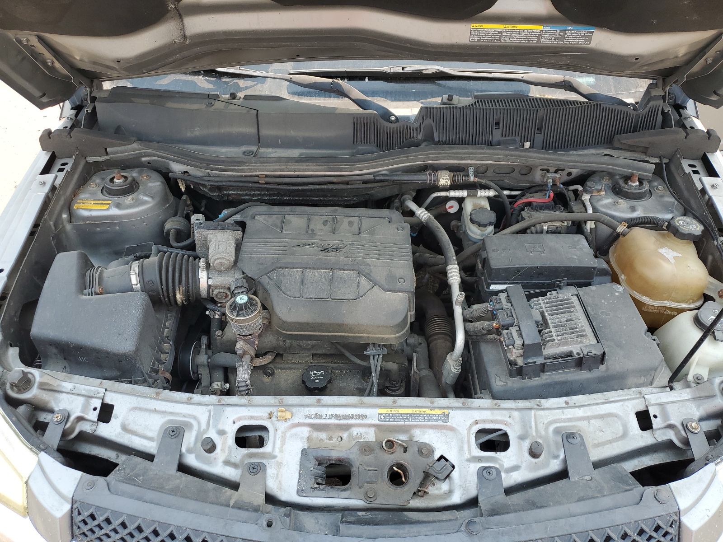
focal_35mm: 26
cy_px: 271
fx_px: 543
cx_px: 362
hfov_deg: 67.3
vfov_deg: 53.1
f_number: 1.5
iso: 50
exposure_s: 1/588
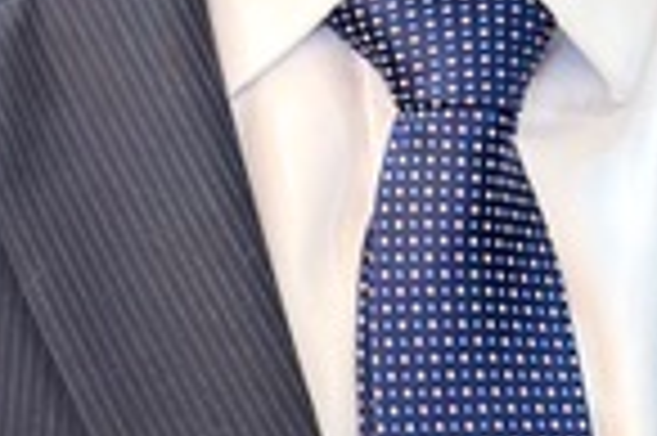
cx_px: 364
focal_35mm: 219
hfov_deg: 9.4
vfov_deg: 6.2
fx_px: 3992
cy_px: -63
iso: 160
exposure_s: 1/50
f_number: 1.78
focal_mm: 6.86
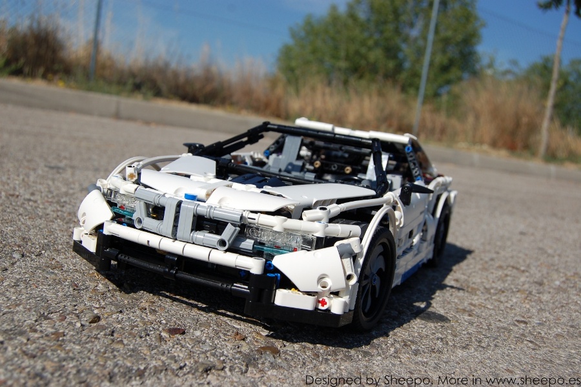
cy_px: 194
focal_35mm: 39
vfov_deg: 34.2
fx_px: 629
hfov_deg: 49.6
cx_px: 290
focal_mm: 26
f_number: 5.6
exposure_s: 1/1250
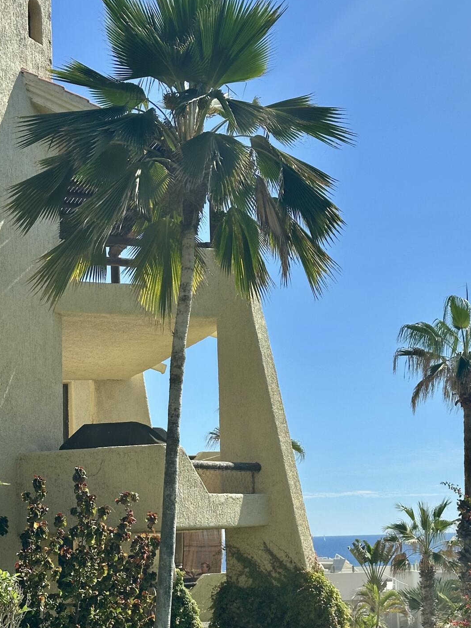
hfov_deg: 21.6
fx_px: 1234
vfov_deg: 28.4
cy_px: 407
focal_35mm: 68
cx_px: 289
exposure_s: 1/5000
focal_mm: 6.86
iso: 64
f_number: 1.78
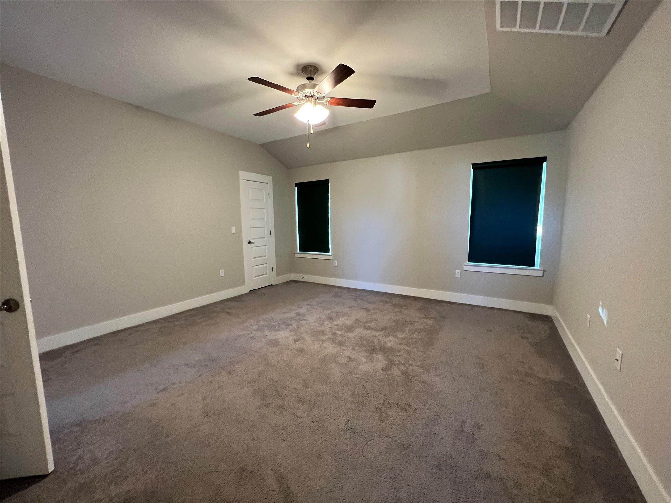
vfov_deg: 89.9
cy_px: 252
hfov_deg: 106.2
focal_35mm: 13
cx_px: 336
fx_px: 252
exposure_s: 1/60
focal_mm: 1.57
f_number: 1.8
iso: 320
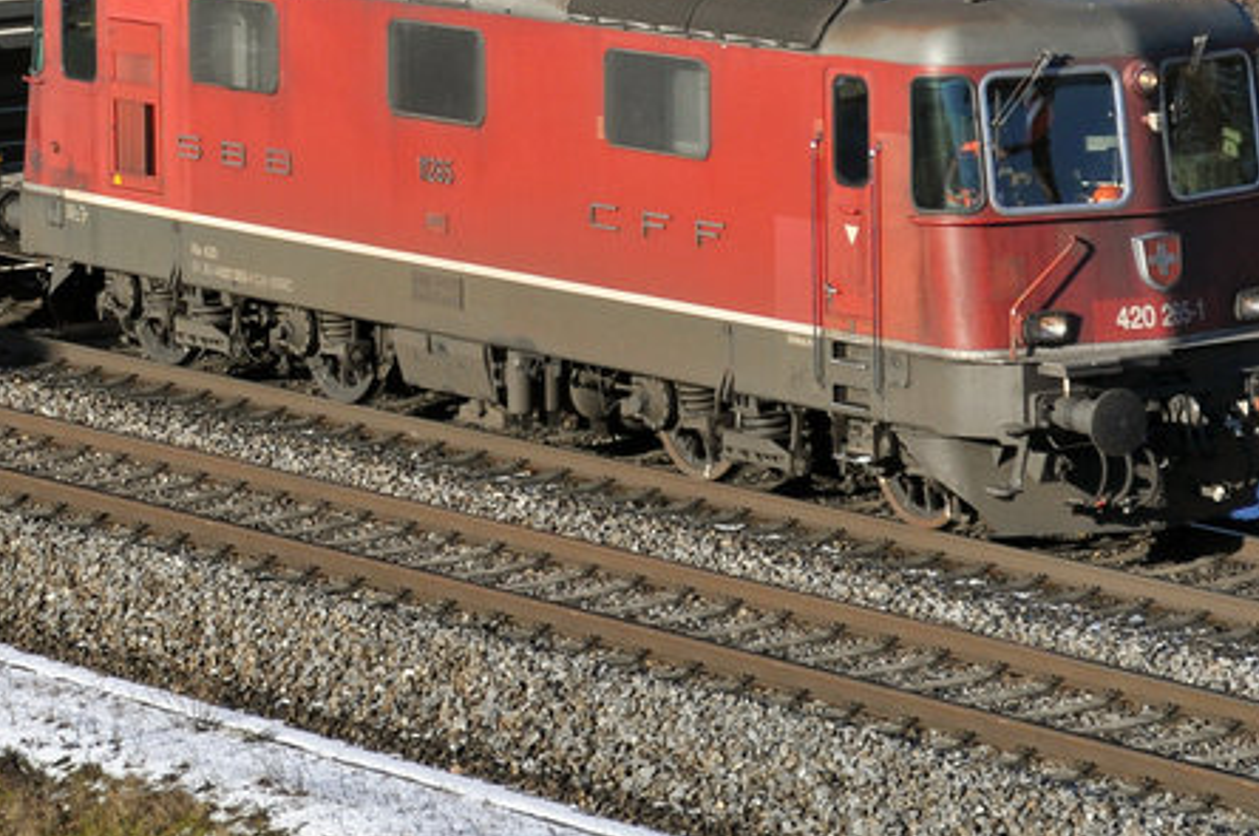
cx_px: 374
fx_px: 8209
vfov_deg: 5.8
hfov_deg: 8.8
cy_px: -47
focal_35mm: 235
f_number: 7.1
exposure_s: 1/1000
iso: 250
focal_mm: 58
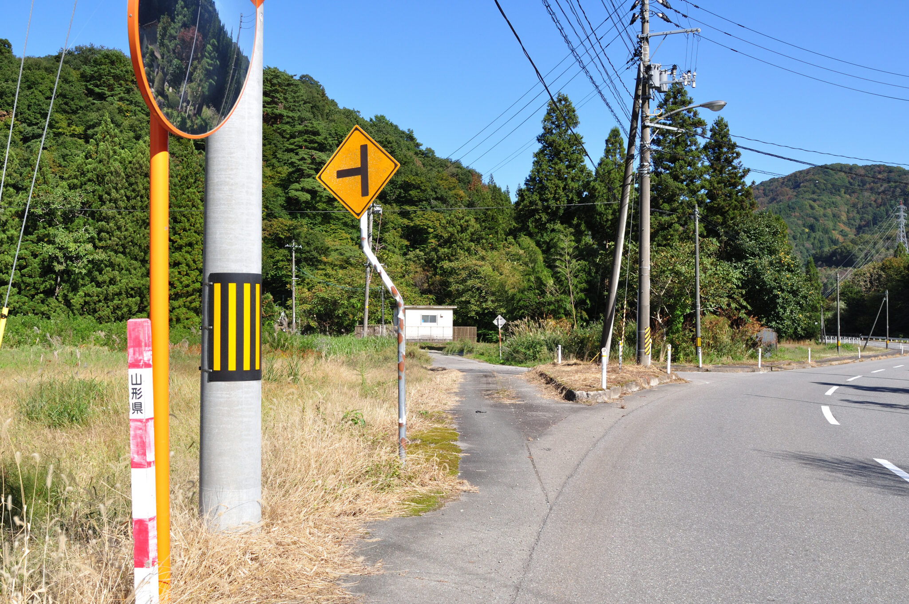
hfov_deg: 51.3
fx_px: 946
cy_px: 302
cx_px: 454
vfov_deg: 35.4
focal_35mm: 38
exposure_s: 1/400
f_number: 9
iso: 200
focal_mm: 25
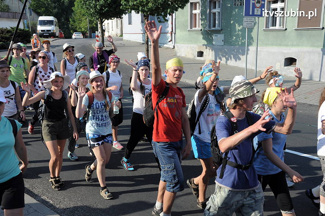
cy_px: 108
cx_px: 162
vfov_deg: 34.1
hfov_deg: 49.6
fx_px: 352
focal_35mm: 39
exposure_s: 1/400
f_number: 10
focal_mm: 26
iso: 400
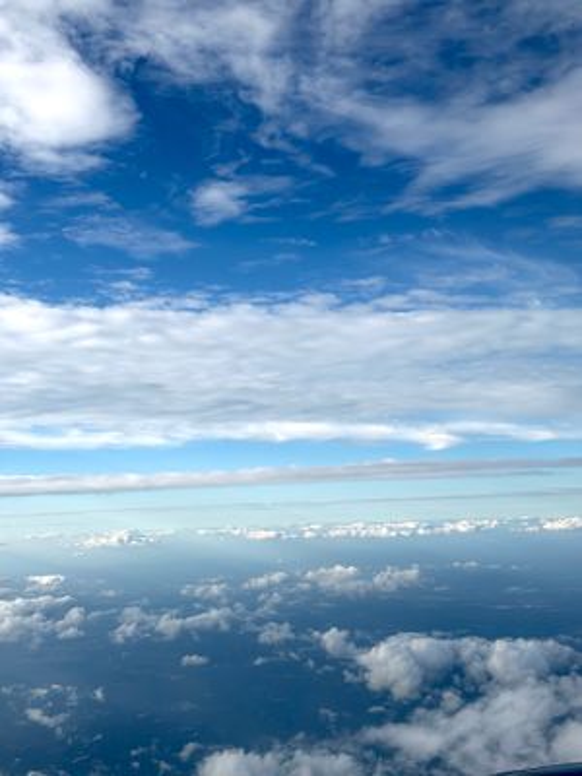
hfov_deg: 30.3
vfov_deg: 39.7
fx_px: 1076
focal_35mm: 48
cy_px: 388
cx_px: 291
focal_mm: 6.76
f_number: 1.78
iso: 64
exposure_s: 1/4098
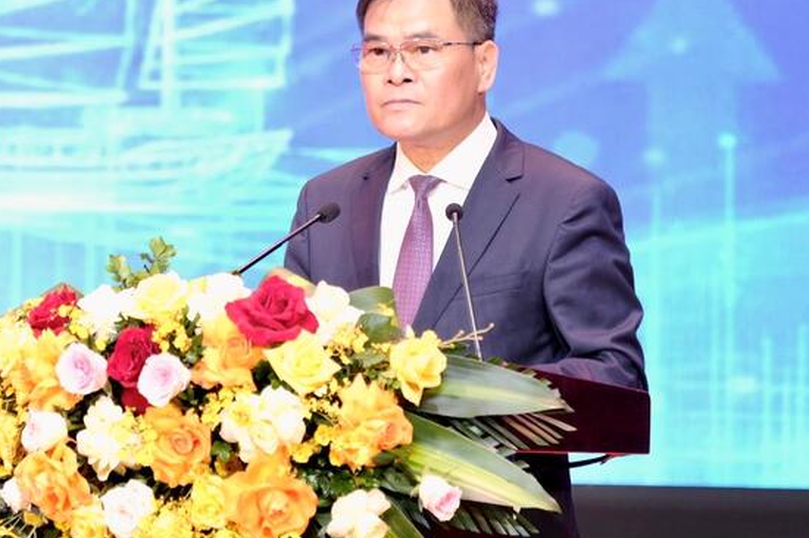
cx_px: 319
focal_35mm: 358
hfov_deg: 5.8
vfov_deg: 3.8
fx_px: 8040
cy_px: 173
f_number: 4.6
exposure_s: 1/125
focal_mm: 164
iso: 1250
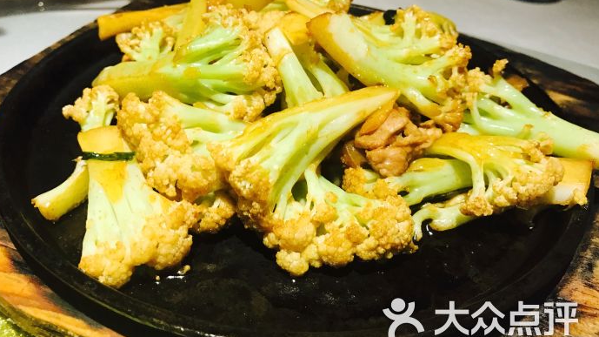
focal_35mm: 31
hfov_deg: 62.6
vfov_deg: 37.6
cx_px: 296
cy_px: 135
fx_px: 492
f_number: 1.8
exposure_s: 1/33
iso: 32
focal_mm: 3.99
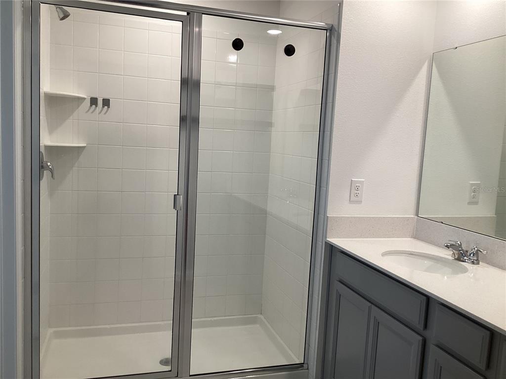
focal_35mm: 31
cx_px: 253
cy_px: 190
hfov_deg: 58.4
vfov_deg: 45.4
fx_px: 453
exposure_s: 1/60
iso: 64
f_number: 2.4
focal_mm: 3.3
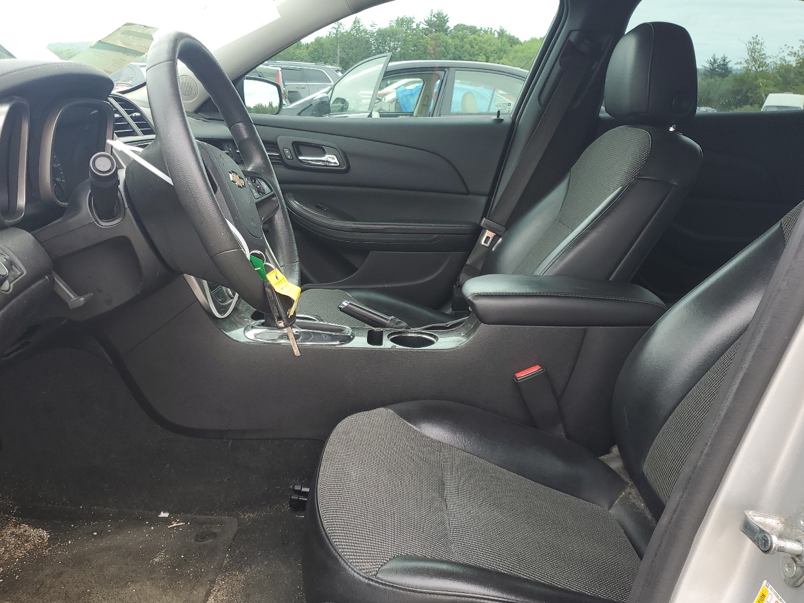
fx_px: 697
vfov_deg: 46.7
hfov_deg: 59.8
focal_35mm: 30
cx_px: 359
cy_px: 339
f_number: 1.5
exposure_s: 1/222
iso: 50
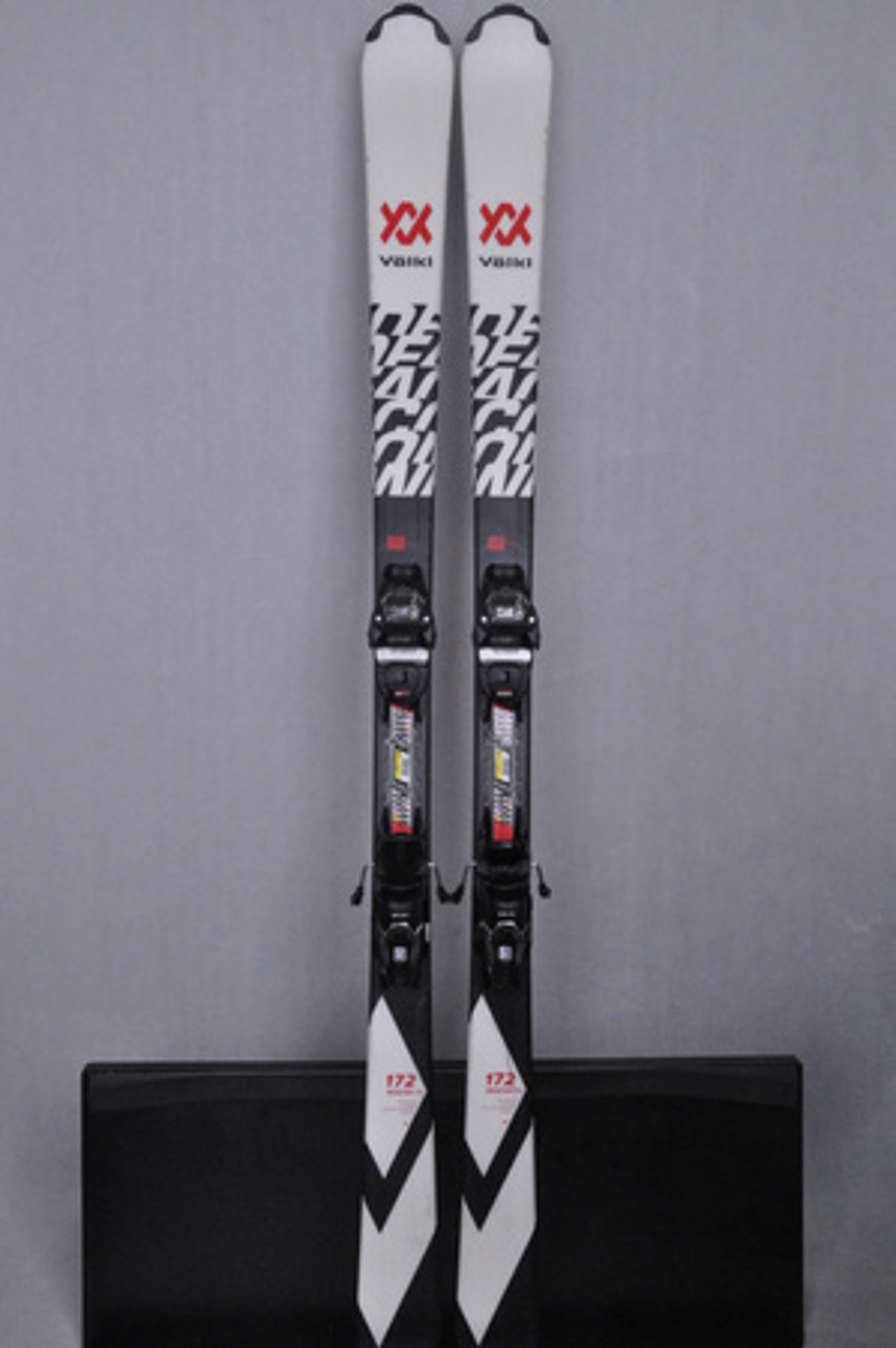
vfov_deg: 57.3
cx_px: 448
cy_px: 674
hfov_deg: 39.9
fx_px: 1235
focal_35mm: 33
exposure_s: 1/125
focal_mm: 22
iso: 3200
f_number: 11
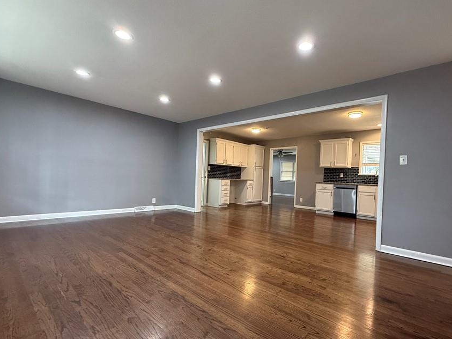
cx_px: 260
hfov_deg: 90.4
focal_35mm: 17
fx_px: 222
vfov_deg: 74.7
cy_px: 178
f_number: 2.2
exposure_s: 1/60
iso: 400
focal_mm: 2.22
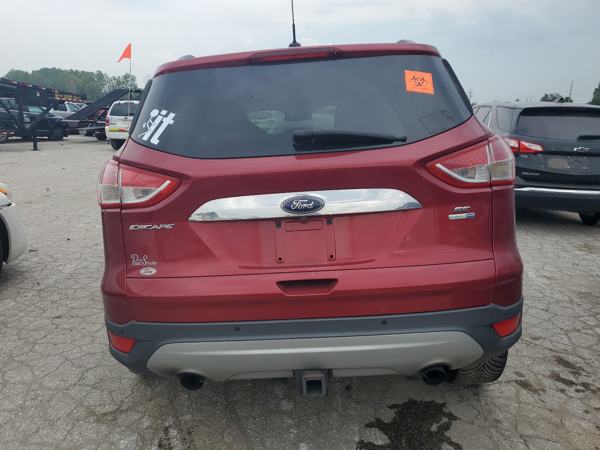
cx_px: 296
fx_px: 468
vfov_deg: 51.4
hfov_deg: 65.3
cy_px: 230
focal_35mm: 27
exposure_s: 1/909
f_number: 1.5
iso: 50
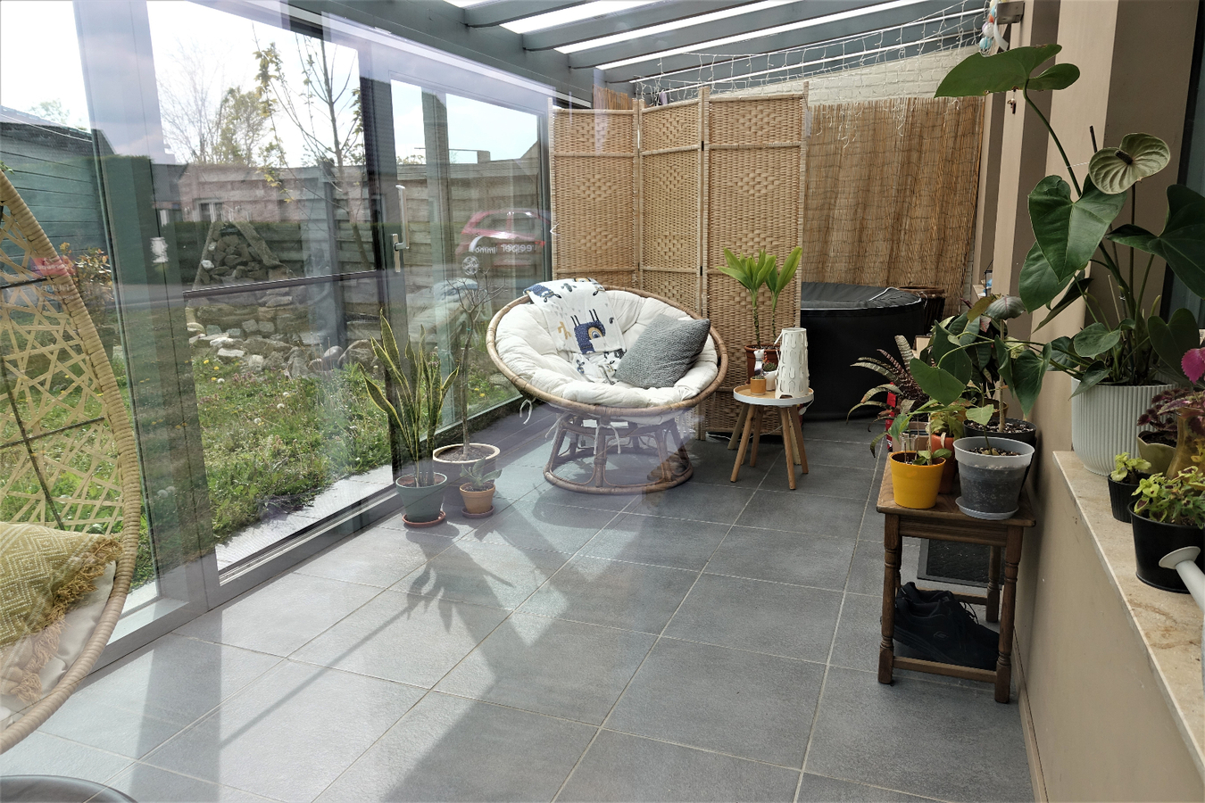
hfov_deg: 73.7
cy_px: 402
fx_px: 803
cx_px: 602
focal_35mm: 24
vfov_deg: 53.1
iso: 125
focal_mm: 8.8
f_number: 4
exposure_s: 1/320
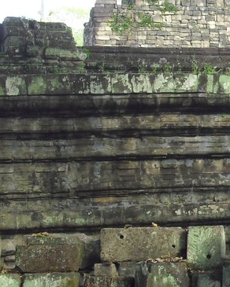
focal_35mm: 126
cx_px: 339
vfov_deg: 15.2
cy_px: 94
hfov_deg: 11.7
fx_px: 1072
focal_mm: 7.6
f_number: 3.1
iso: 100
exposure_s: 1/100
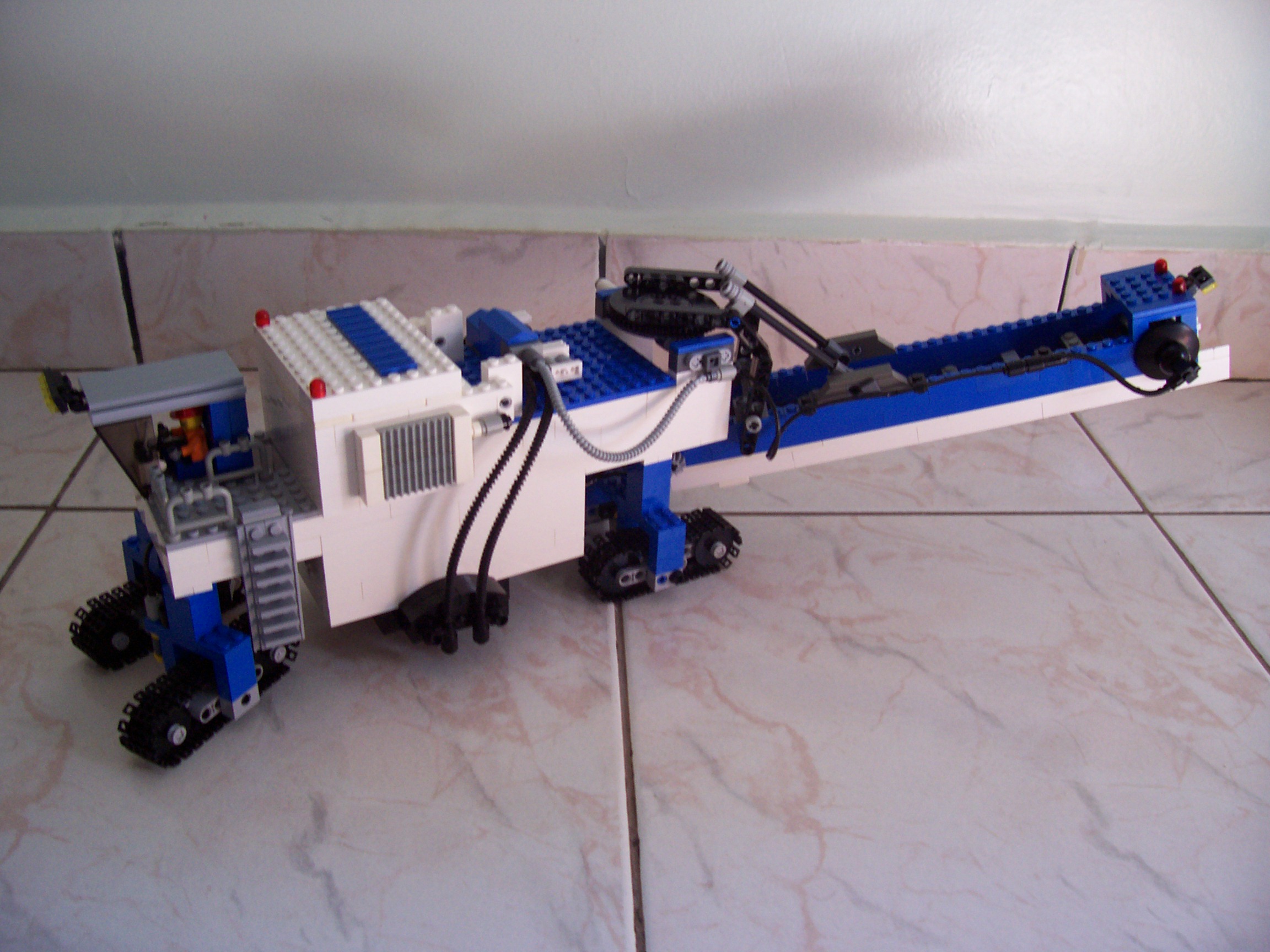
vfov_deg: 41.8
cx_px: 635
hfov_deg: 54.0
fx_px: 1247
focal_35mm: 34
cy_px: 476
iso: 106
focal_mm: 5.6
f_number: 2.7
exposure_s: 1/32
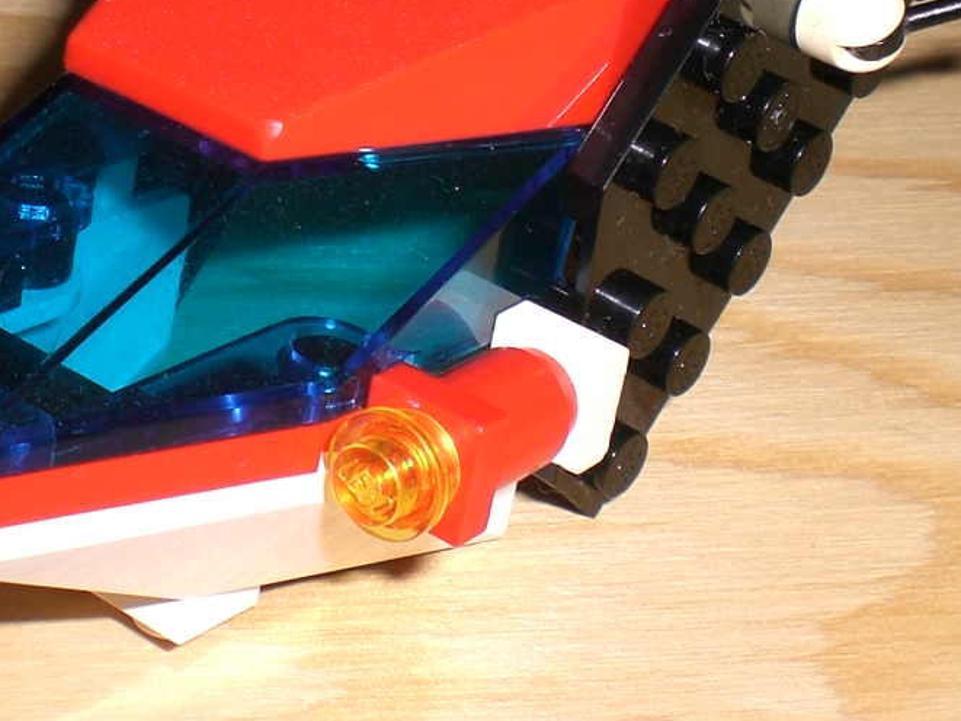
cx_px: 324
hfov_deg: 21.2
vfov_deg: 15.9
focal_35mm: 92
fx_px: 2555
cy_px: 106
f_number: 4.4
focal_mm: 6.3
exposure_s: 1/60
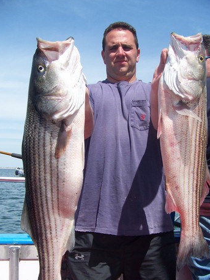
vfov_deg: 44.7
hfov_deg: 34.3
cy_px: 158
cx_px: 119
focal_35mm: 42
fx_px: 340
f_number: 2.8
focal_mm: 5.85
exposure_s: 1/800
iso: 64
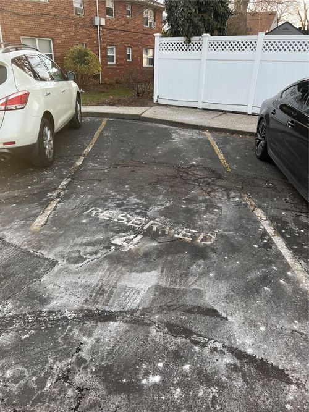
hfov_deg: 53.0
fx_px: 310
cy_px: 206
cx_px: 154
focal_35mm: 26
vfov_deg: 67.3
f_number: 1.5
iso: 50
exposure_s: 1/493
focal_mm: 5.7
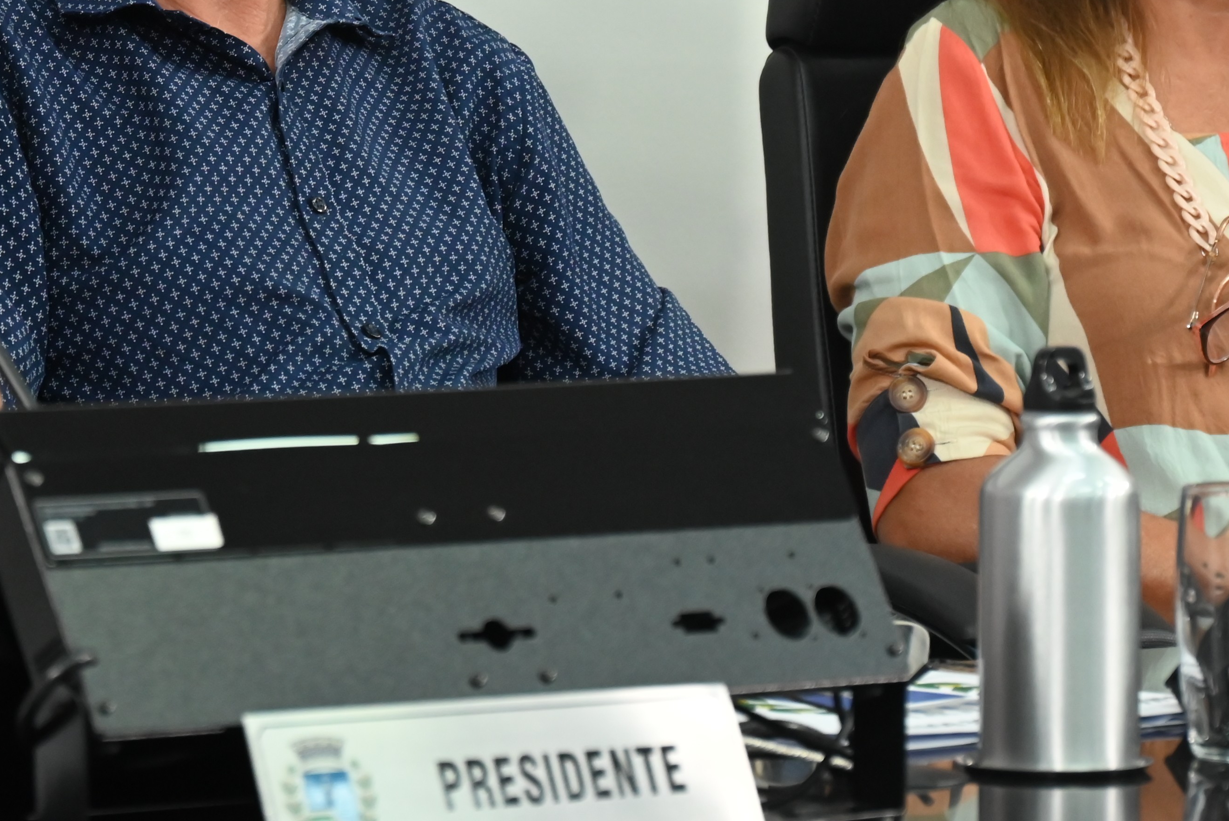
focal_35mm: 239
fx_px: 8161
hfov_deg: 8.6
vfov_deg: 5.7
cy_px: 35
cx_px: 108
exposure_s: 1/125
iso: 2200
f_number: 6.3
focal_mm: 105
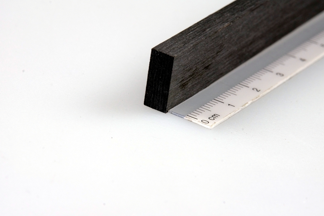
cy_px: 108
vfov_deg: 15.2
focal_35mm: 90
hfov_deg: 22.6
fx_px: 810
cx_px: 162
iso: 400
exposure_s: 1/50
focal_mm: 60
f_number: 18
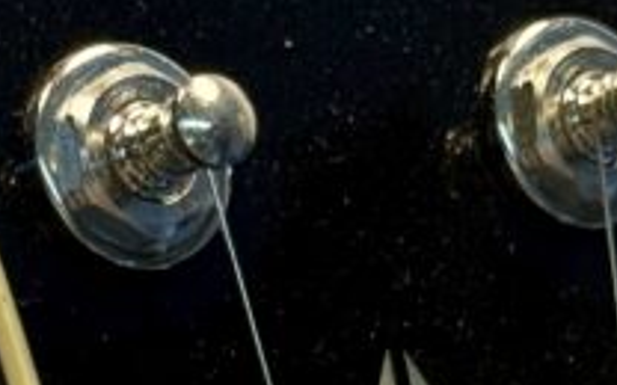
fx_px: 4221
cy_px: 681
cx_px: 285
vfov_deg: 5.2
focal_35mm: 251
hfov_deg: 8.4
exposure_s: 1/120
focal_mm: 6.76
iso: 100
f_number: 1.78
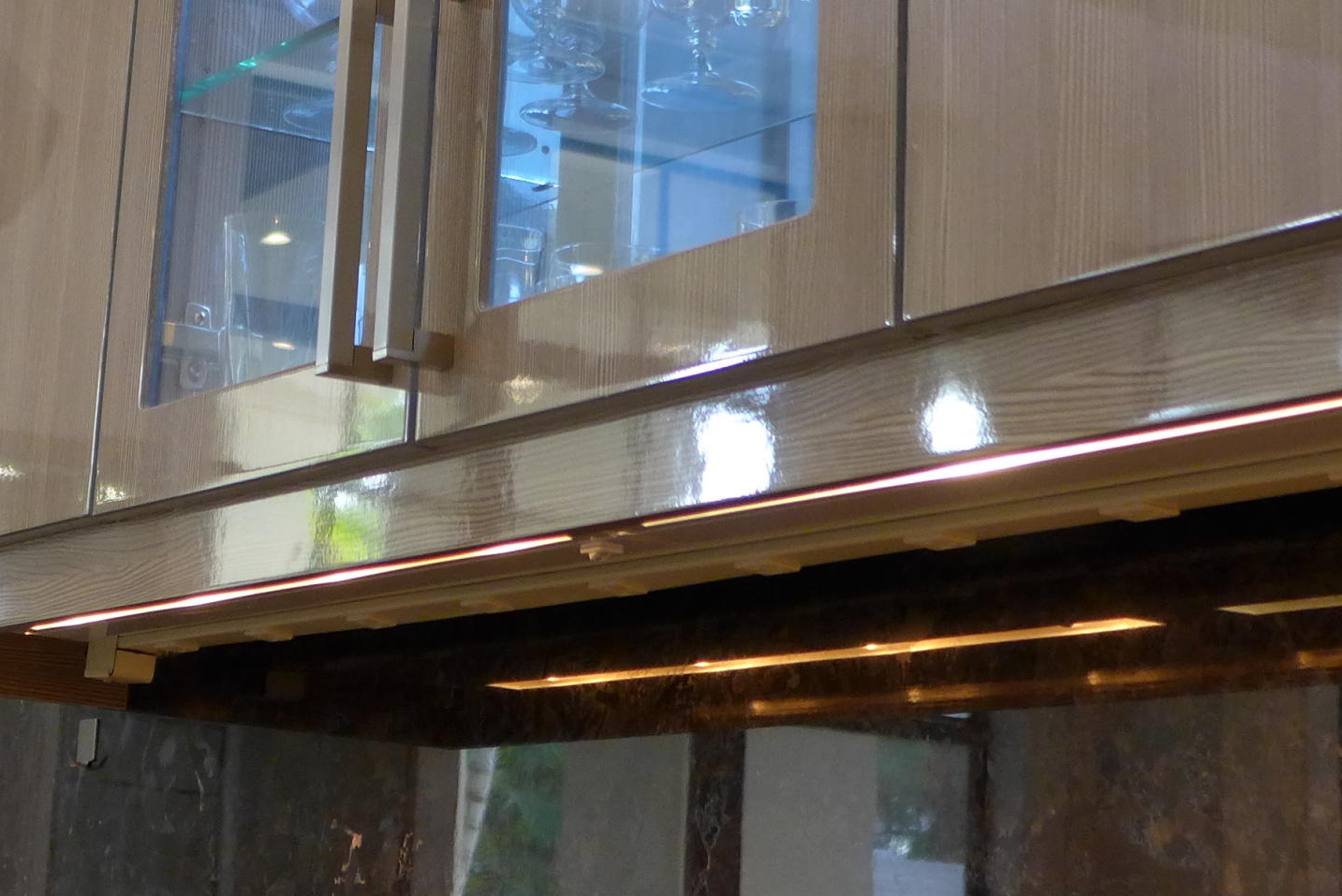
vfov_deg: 14.9
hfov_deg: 22.3
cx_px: 280
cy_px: -35
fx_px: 3357
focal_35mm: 90
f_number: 1.8
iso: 320
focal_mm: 8.4
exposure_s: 1/80
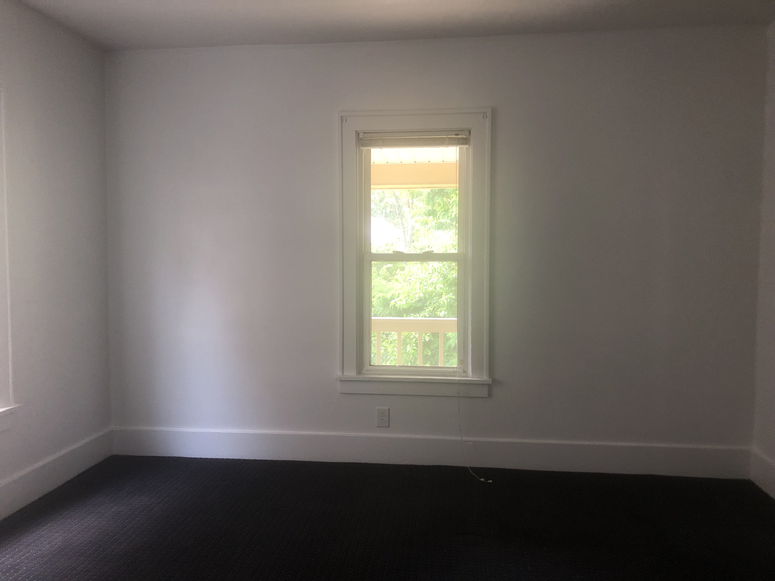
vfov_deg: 49.7
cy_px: 290
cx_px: 388
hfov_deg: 63.4
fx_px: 627
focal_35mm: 28
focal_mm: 3.99
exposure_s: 1/30
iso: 40
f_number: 1.8
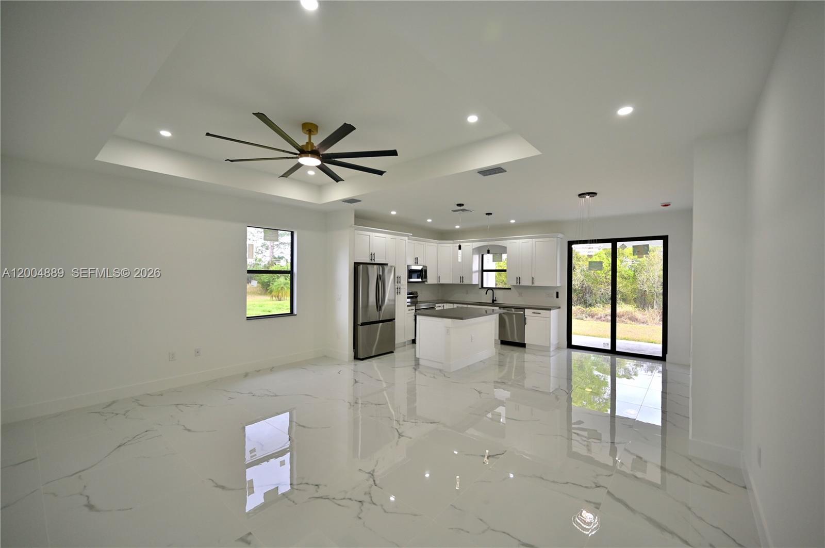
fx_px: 332
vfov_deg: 79.1
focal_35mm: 14
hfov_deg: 102.4
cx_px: 412
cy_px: 274
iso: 400
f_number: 4
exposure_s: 1/200
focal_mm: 14.5
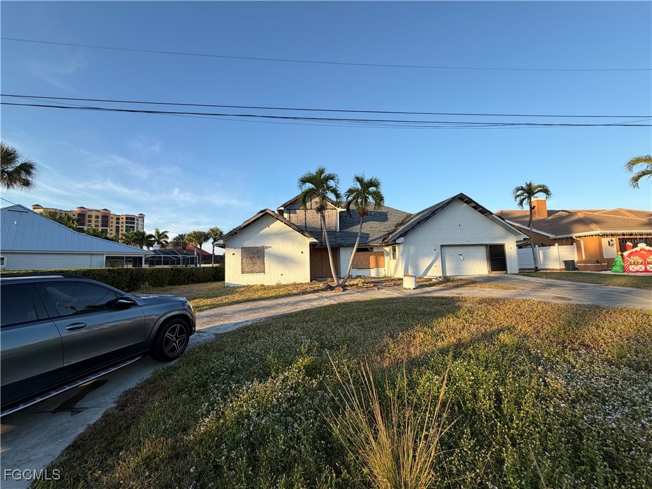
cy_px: 244
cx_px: 326
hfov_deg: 102.1
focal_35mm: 14
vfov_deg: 85.7
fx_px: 264
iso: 50
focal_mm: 2.22
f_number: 2.2
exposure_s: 1/502
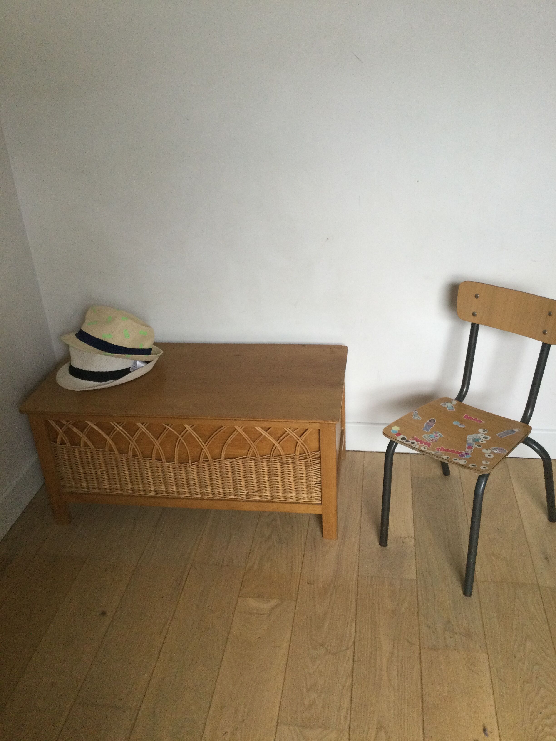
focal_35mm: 31
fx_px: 664
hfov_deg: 45.4
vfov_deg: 58.4
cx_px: 278
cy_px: 370
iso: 125
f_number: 2.4
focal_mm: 3.3
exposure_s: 1/33
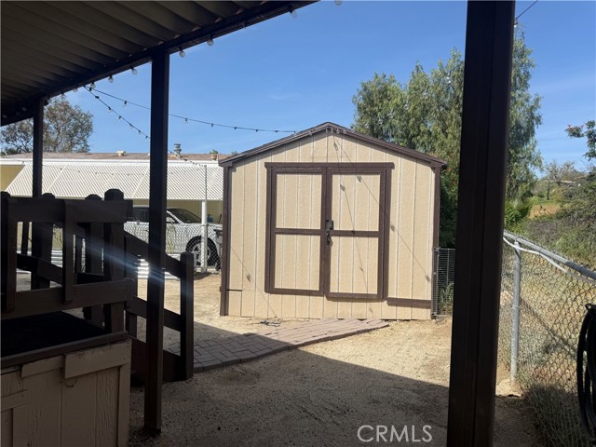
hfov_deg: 71.6
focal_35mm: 24
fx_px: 413
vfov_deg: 56.8
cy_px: 224
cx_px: 298
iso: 80
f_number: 1.78
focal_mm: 6.76
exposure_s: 1/4975
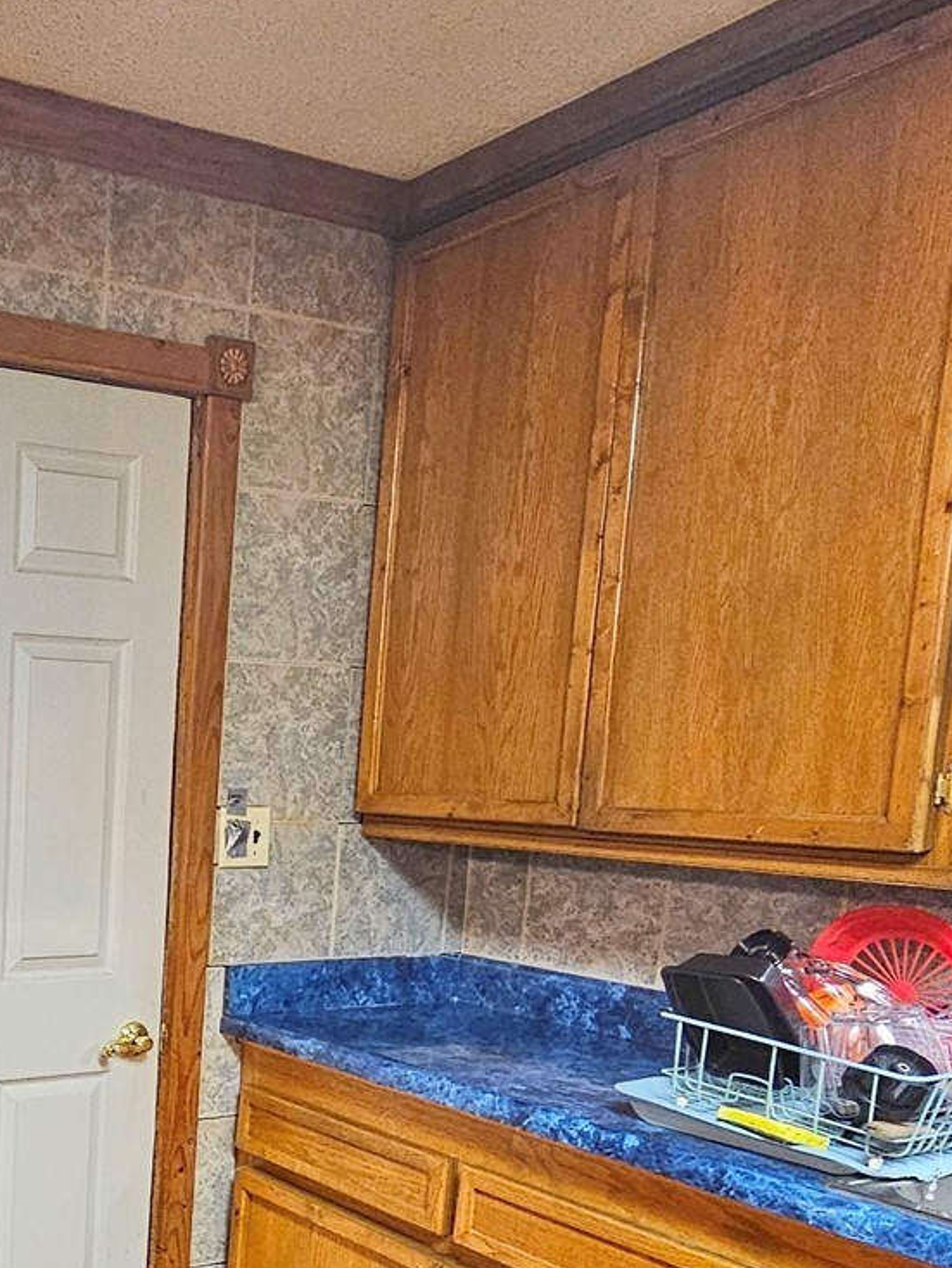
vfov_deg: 51.1
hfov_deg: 35.4
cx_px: -109
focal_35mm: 34
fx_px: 1246
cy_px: 985
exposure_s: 1/30
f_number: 2.2
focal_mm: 2.2
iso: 500
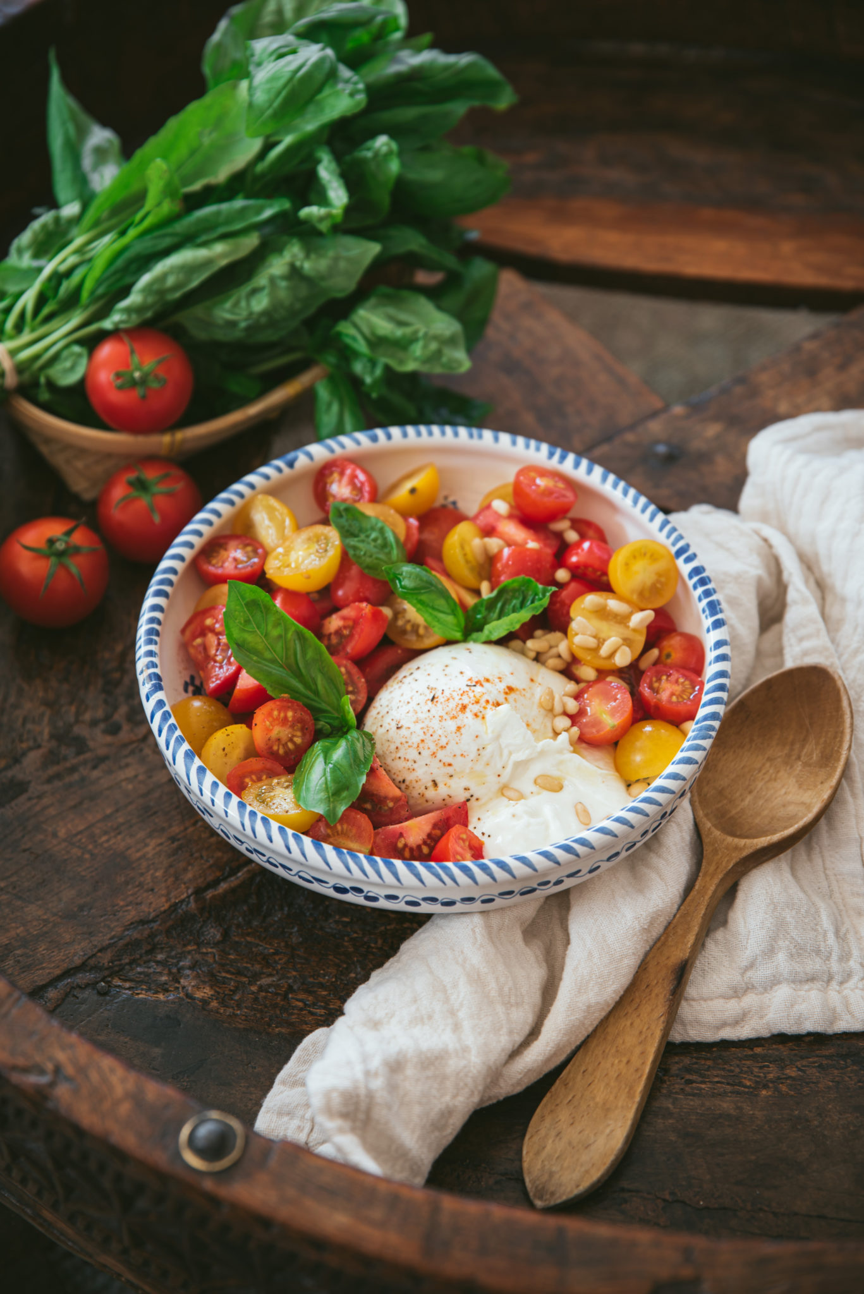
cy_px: 647
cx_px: 432
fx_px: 2518
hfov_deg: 19.5
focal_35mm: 70
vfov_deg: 28.8
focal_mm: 70
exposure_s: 1/20
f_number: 3.5
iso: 100
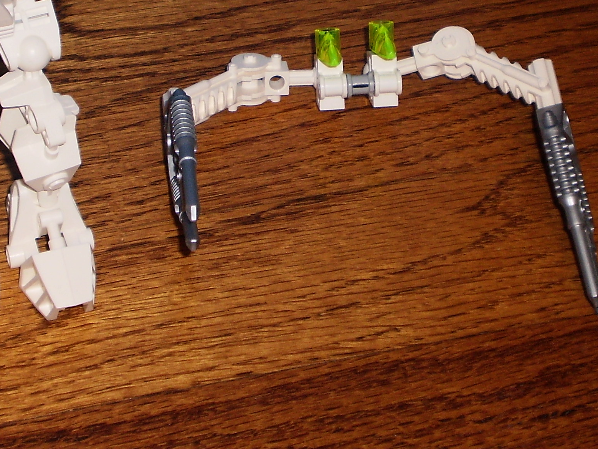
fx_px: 1918
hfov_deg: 17.7
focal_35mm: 111
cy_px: 63
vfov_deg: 13.3
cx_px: 235
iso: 125
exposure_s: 1/40
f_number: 3.9
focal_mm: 9.3
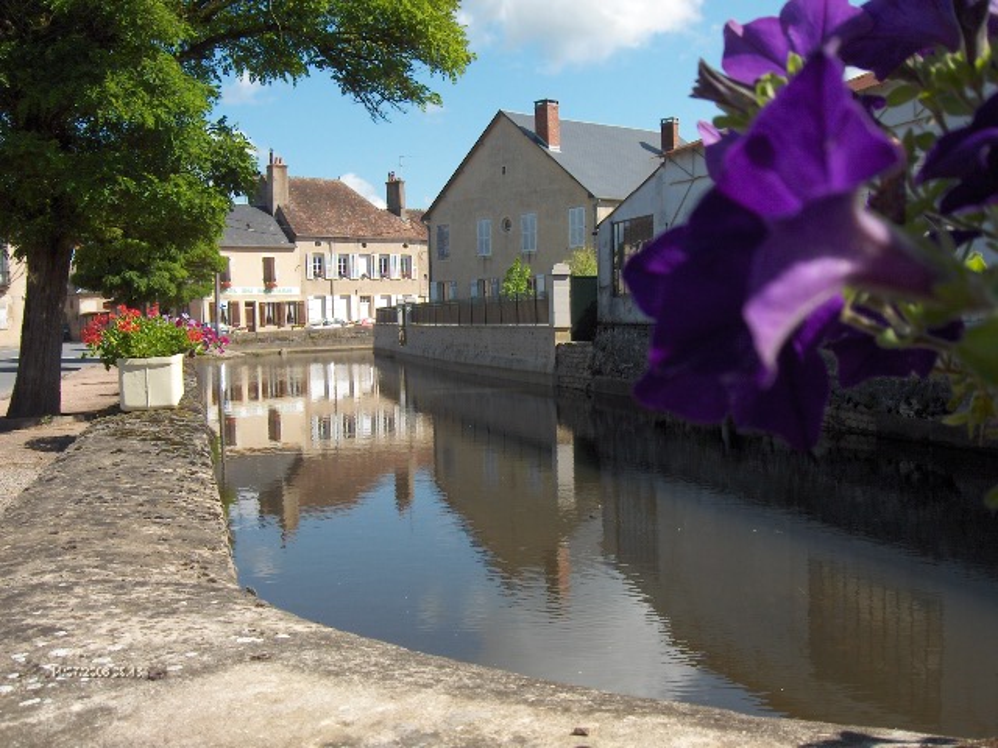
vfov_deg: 36.8
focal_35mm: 39
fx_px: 1124
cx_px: 499
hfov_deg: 47.9
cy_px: 374
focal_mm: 8
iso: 100
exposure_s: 1/441
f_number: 4.8
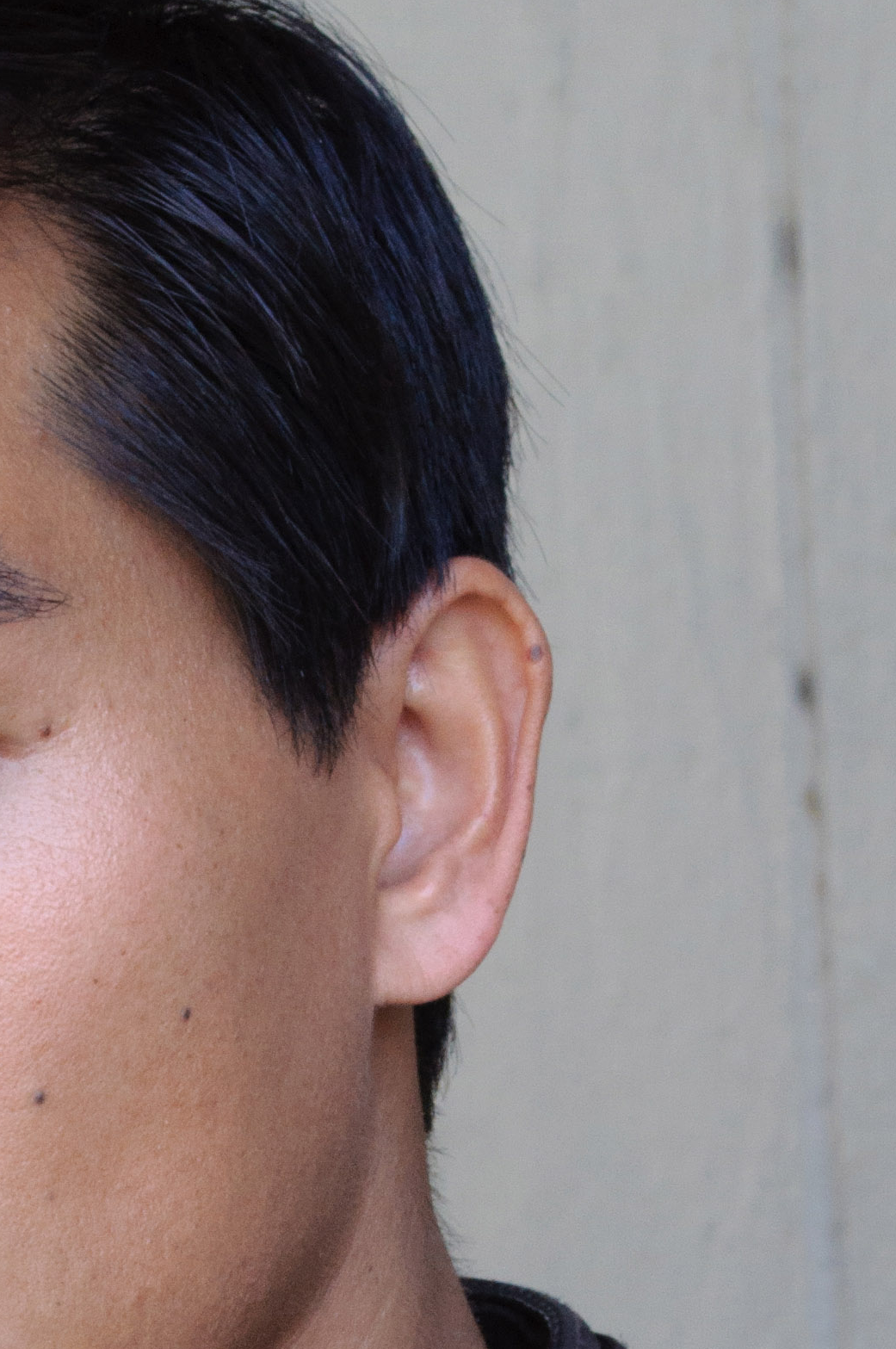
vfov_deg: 10.2
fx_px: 7372
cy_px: 1788
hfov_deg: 6.9
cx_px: -149
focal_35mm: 197
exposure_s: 1/30
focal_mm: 48
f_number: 11
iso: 640
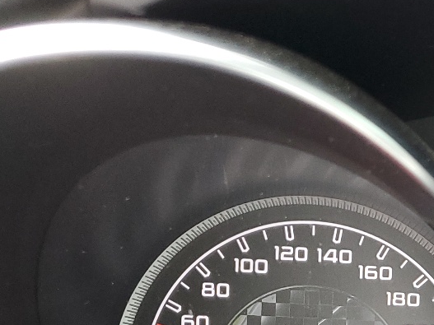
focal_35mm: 79
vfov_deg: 18.1
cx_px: 652
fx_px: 990
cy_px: 340
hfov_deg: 20.9
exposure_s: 1/60.2
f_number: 1.5
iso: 107
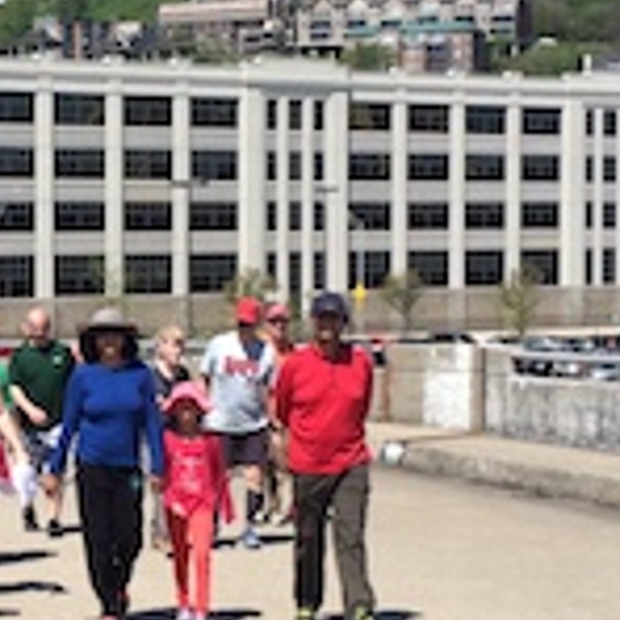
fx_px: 2107
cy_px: 310
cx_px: 4
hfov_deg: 16.4
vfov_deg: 16.7
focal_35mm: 104
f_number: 2.2
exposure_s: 1/2564
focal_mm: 4.15
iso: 32
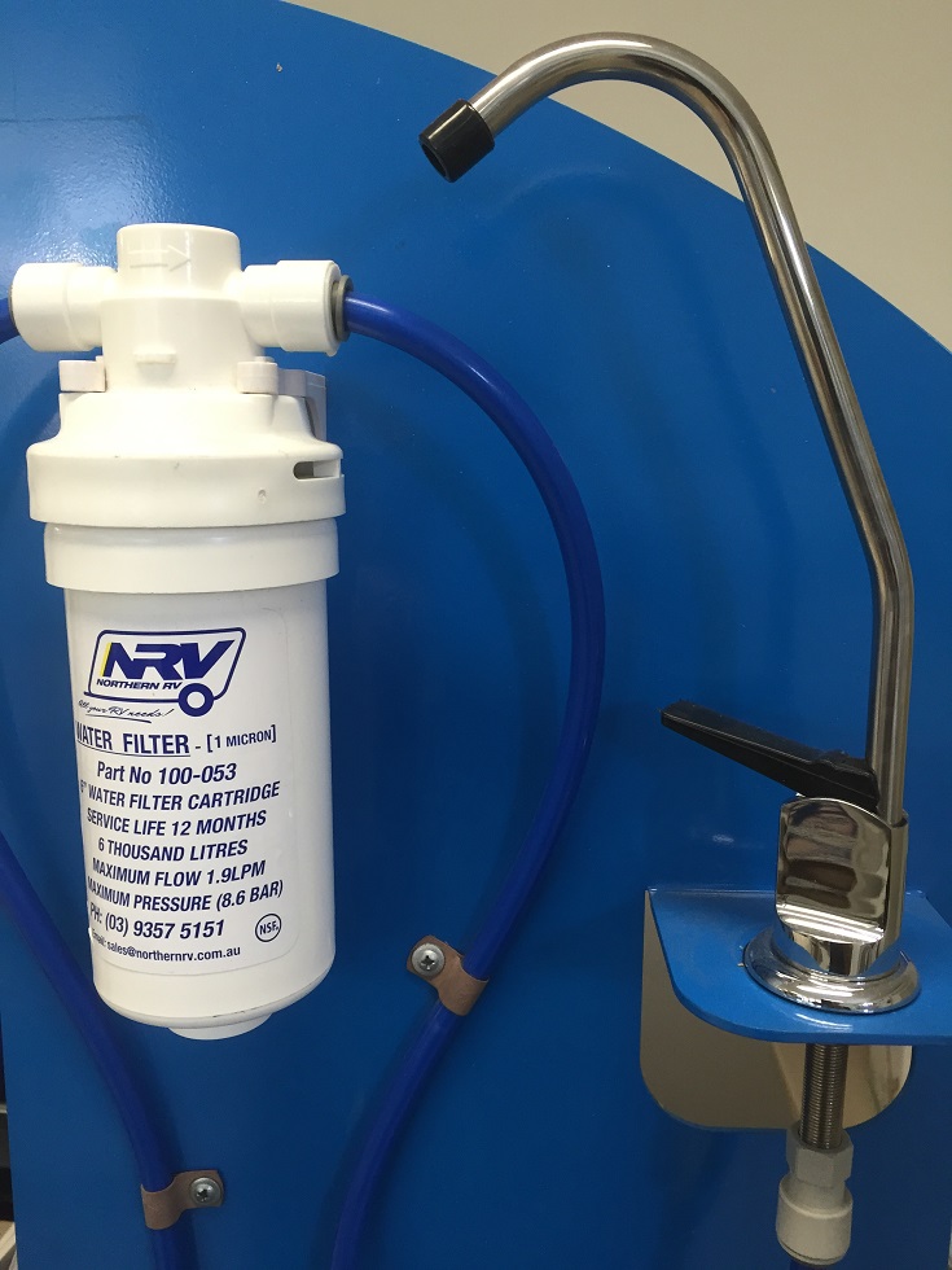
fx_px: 1063
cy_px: 635
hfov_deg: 48.2
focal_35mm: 29
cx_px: 476
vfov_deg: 61.7
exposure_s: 1/33
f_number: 2.2
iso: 50
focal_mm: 4.15
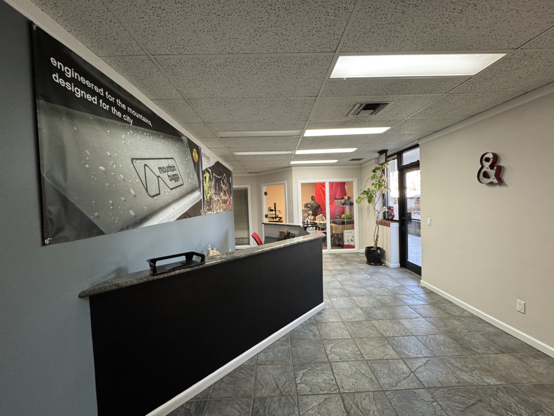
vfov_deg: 85.7
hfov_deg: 102.1
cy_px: 208
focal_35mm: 14
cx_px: 277
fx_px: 224
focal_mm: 2.22
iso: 250
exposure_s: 1/60
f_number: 2.2
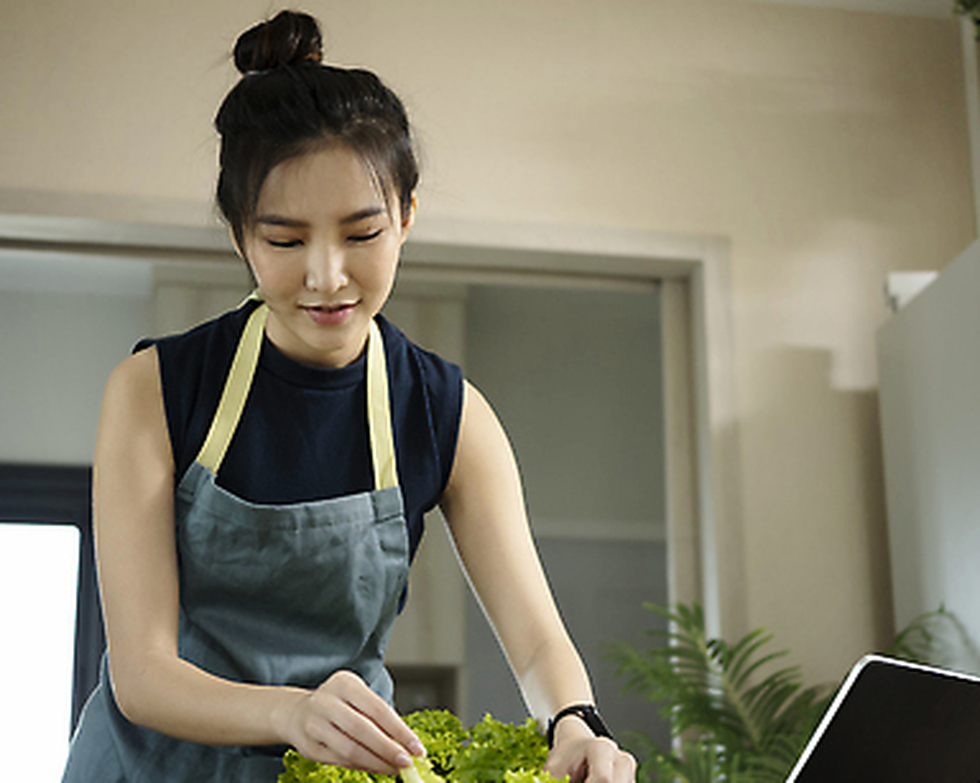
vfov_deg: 23.1
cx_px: 503
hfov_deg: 28.7
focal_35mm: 66
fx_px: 1914
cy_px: 434
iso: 640
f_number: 2.8
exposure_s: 1/40
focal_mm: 45
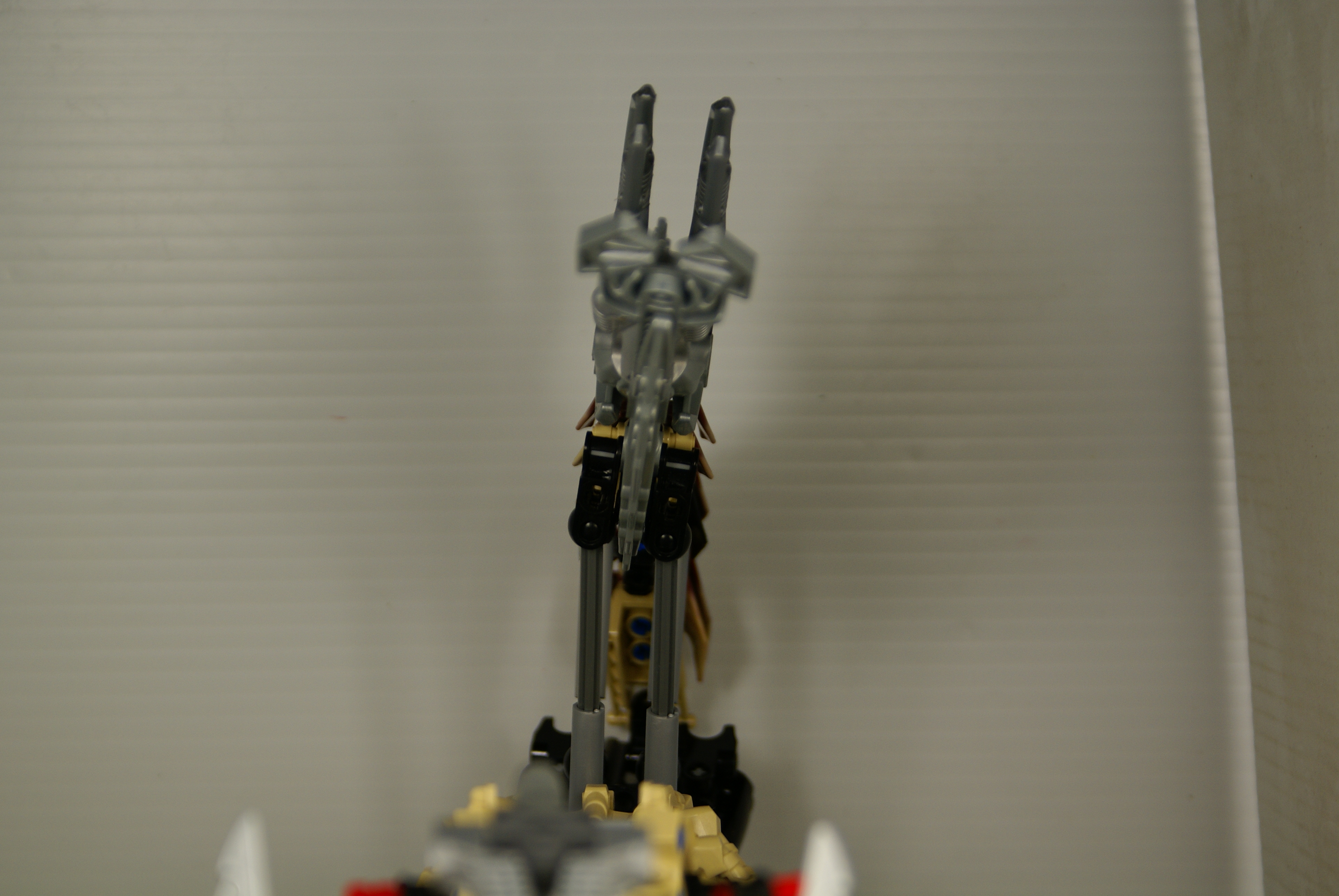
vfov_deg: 13.1
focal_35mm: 105
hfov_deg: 19.4
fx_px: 3910
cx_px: 670
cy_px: 448
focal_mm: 70
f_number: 5.6
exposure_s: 1/125
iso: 125
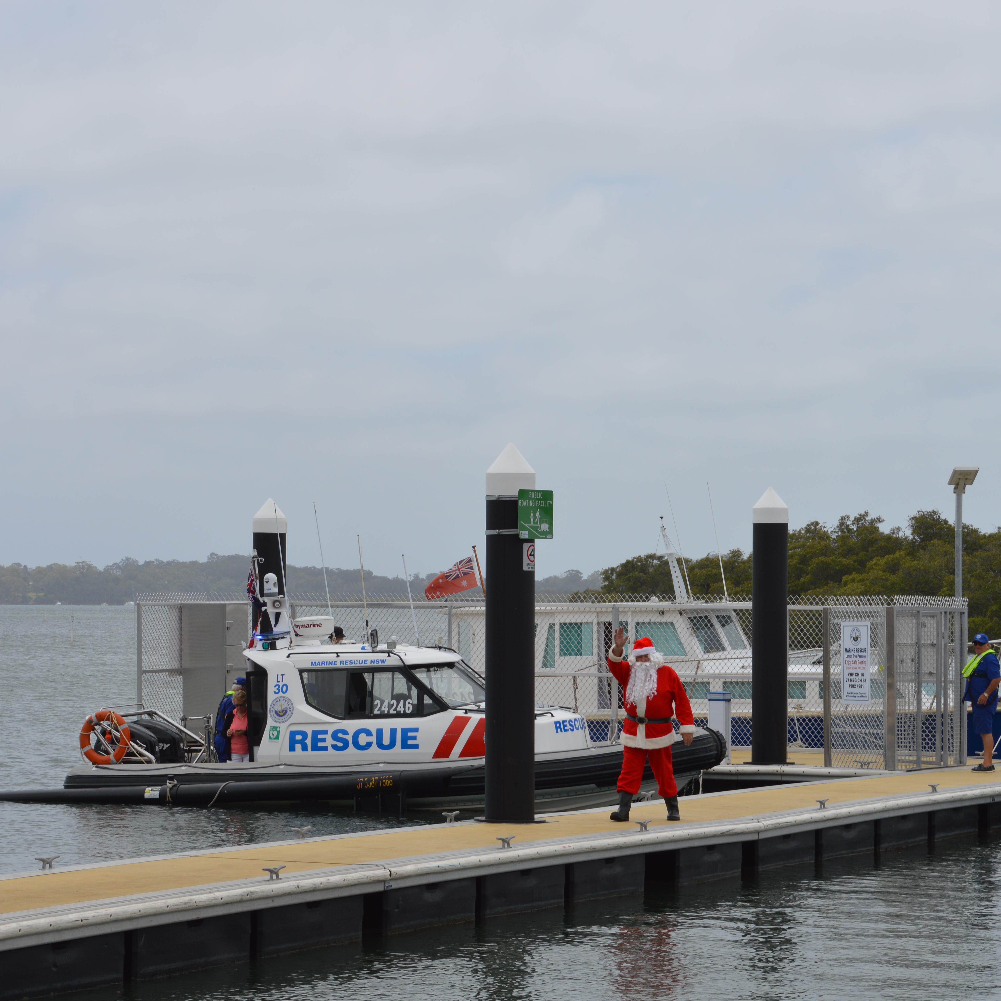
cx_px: 527
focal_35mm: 106
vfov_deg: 16.5
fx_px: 3456
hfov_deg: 16.5
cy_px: 500
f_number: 10
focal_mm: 55
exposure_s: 1/400
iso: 100
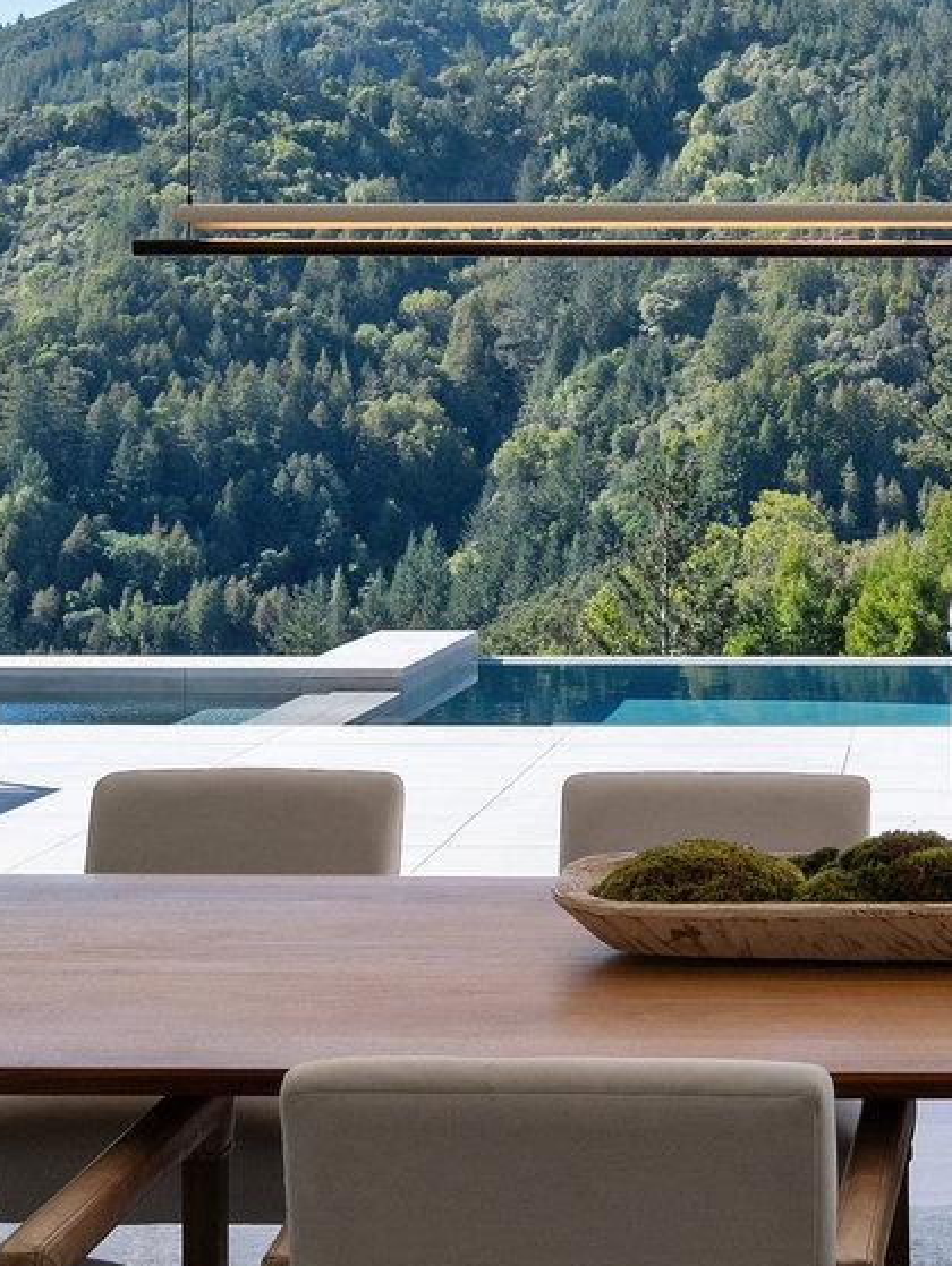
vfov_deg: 29.1
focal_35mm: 66
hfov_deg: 21.5
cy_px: 394
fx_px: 2417
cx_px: 952
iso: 400
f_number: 9
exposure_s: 1/320
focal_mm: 21.5
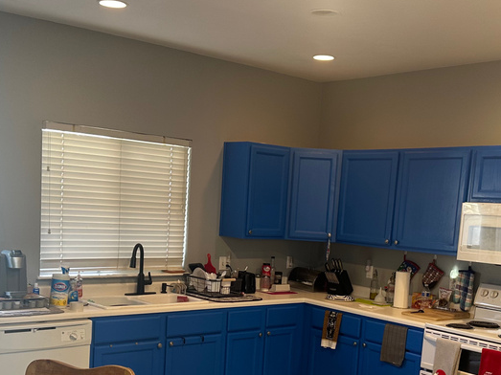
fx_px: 680
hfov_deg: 40.4
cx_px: 262
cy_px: 299
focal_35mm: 47
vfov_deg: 30.1
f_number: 1.78
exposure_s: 1/60
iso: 125
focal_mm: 6.86
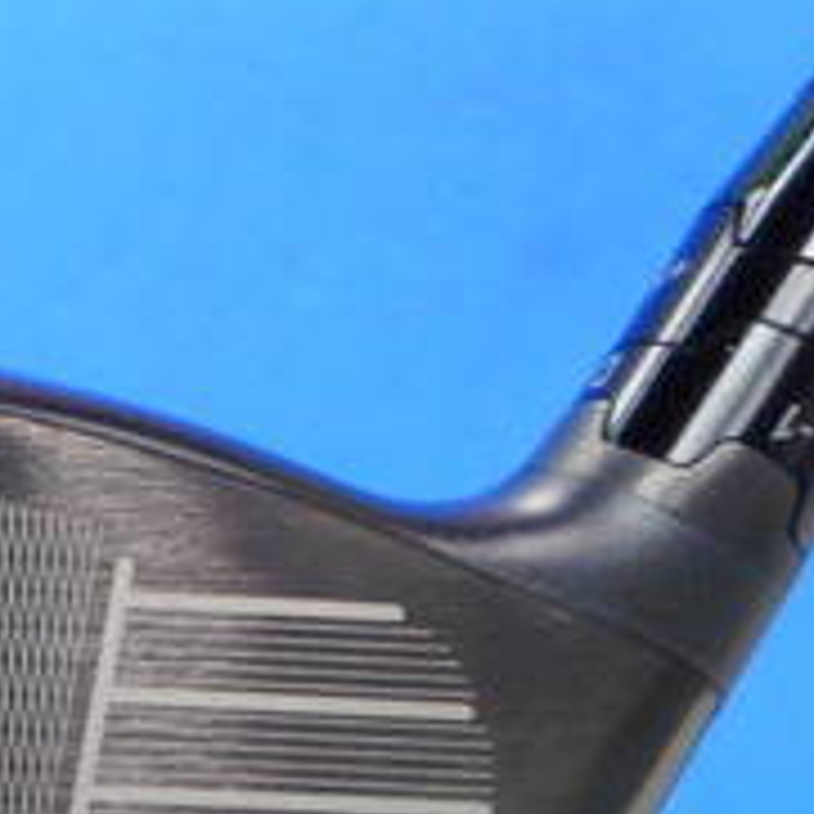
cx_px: -436
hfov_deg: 19.2
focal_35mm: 78
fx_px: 2075
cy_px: 747
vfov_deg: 21.6
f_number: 3.7
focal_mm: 4.5
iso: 280
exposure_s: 1/30
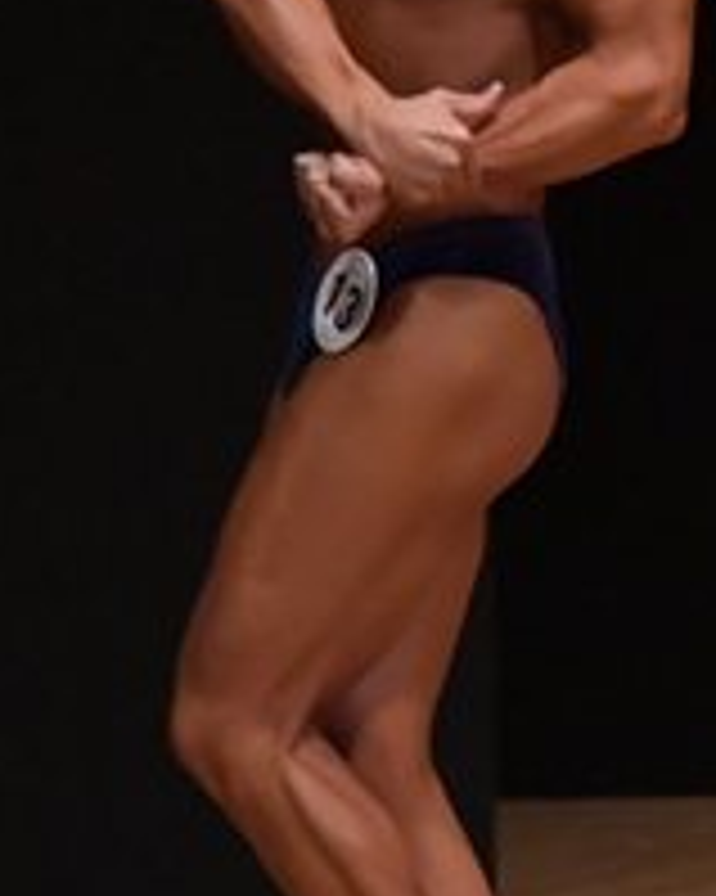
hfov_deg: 1.6
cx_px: 1569
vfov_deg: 2.0
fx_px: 26191
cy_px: 374
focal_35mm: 988
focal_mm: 180
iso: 6400
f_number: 5.6
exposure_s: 1/400
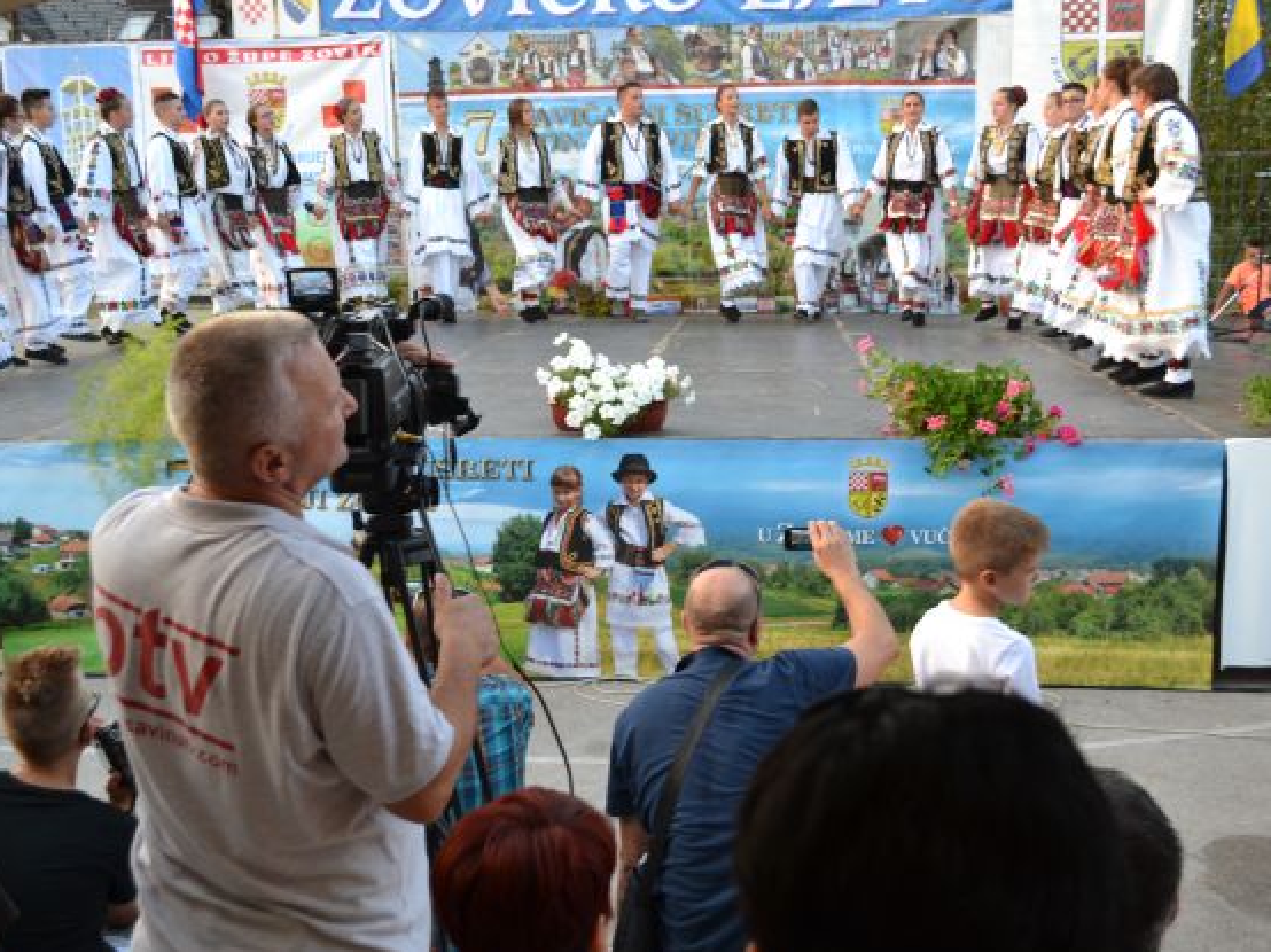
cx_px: 647
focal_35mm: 40
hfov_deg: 46.8
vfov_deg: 35.9
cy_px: 483
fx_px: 1468
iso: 400
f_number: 4
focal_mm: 24
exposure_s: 1/60
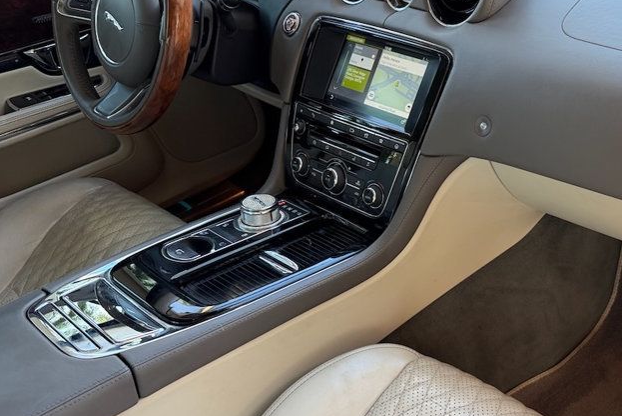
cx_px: 494
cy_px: 202
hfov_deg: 45.1
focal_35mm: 41
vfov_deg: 32.7
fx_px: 709
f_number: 1.78
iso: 160
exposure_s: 1/121
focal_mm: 6.76
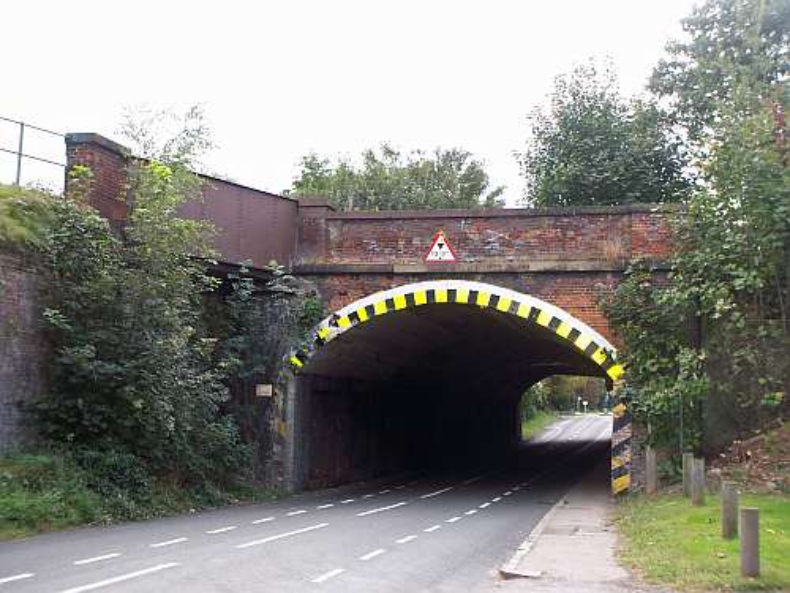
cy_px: 296
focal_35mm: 49
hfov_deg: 38.9
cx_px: 395
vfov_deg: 29.7
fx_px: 1118
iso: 64
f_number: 4
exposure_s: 1/80
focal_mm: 8
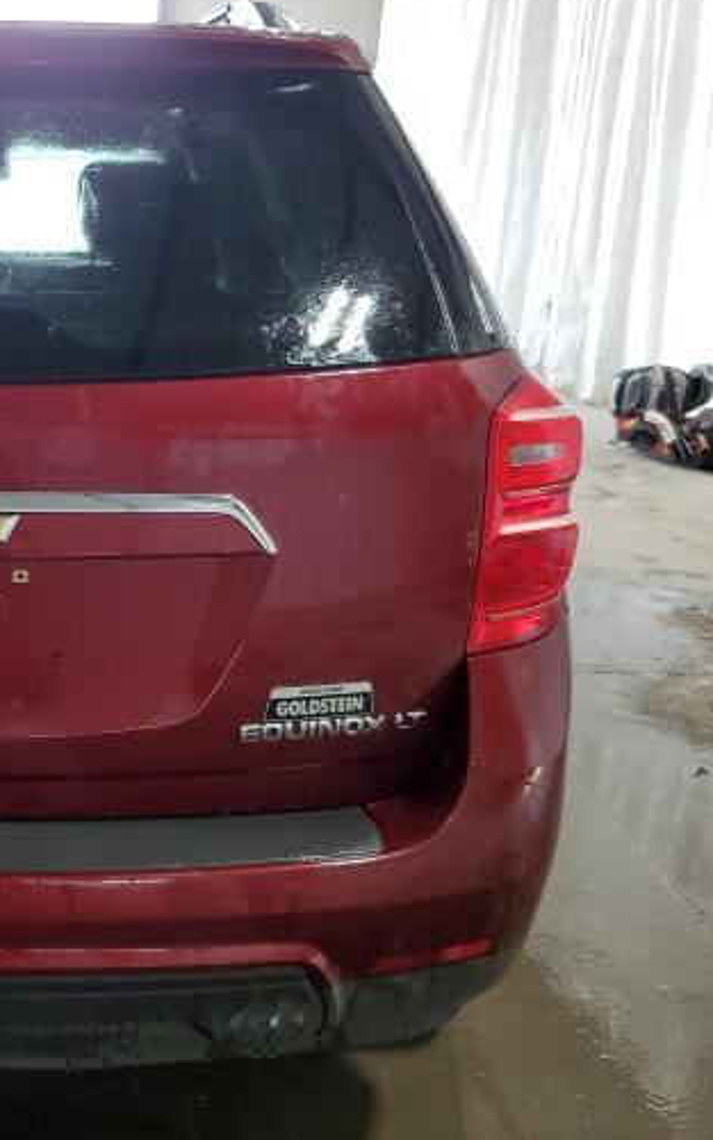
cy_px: 521
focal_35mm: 44
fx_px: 1368
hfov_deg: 27.1
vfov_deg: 45.2
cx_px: -43
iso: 98
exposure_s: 1/120
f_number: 1.5
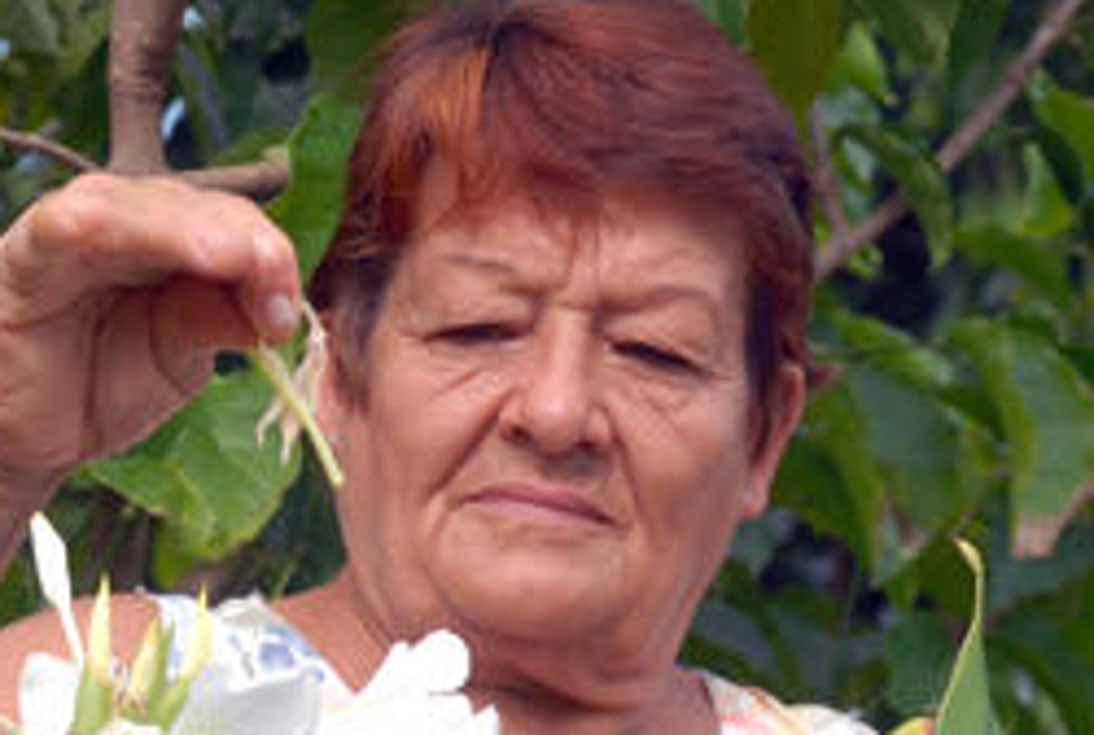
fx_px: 5483
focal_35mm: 180
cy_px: 656
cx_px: 446
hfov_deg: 11.4
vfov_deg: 7.6
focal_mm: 50
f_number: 7.1
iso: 100
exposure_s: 1/160
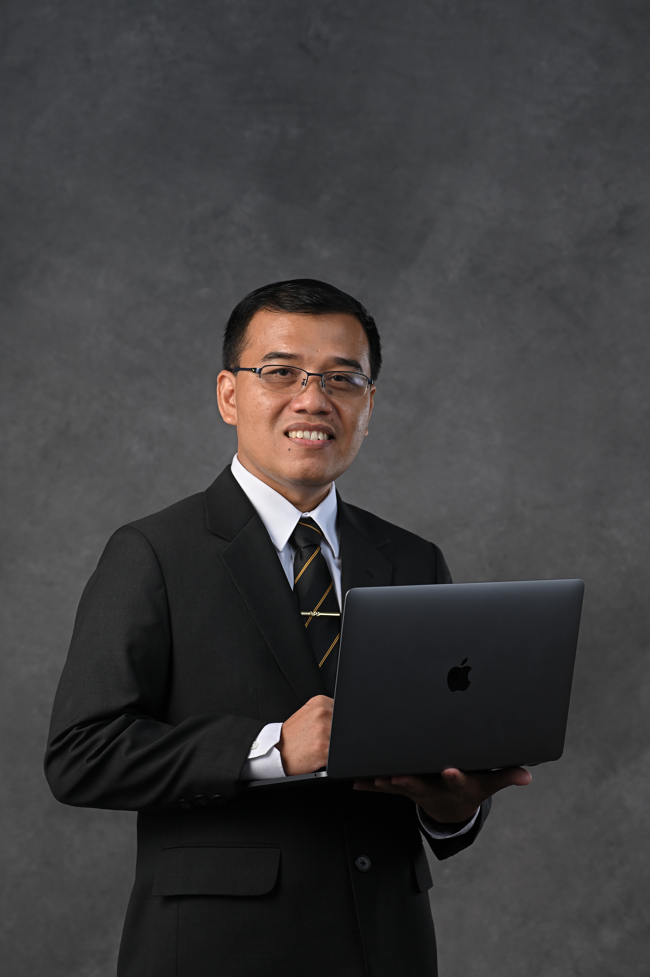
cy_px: 488
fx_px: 2847
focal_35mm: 105
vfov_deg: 19.5
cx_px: 325
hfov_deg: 13.0
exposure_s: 1/100
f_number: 7.1
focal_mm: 105
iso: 125
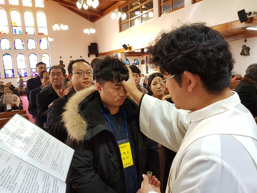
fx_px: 193
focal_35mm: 26
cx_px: 128
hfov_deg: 67.3
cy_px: 96
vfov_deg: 53.1
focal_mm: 4.3
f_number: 1.7
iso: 160
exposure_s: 1/40
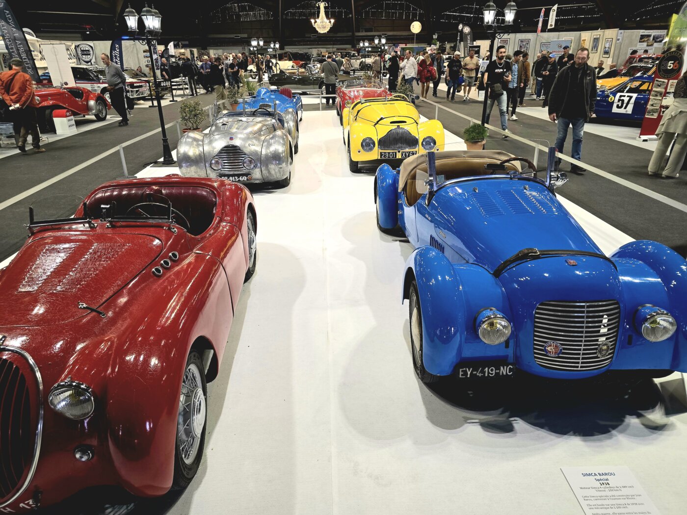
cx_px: 344
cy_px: 258
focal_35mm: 23
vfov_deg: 58.9
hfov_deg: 73.9
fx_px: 456
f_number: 1.7
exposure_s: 1/101
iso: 160
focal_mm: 6.3
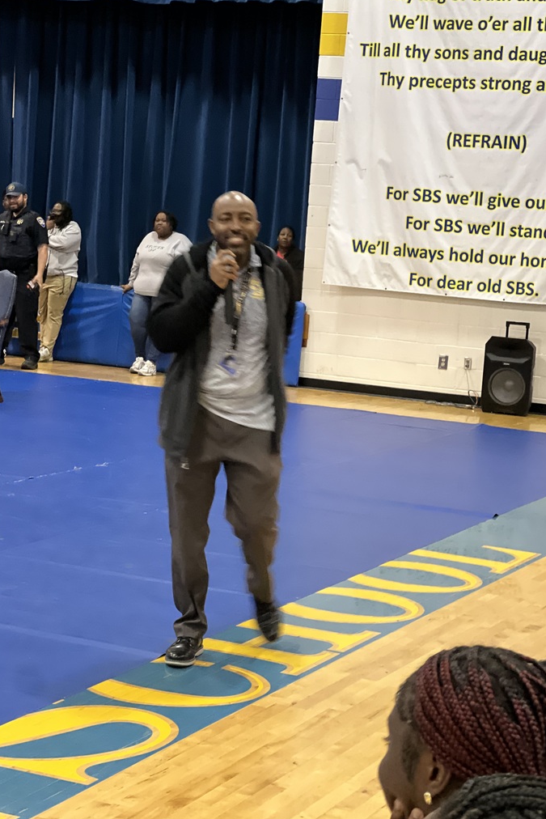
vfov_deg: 25.1
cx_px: 265
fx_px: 1842
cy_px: 410
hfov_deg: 16.9
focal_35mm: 81
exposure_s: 1/17
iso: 400
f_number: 2.8
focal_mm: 9
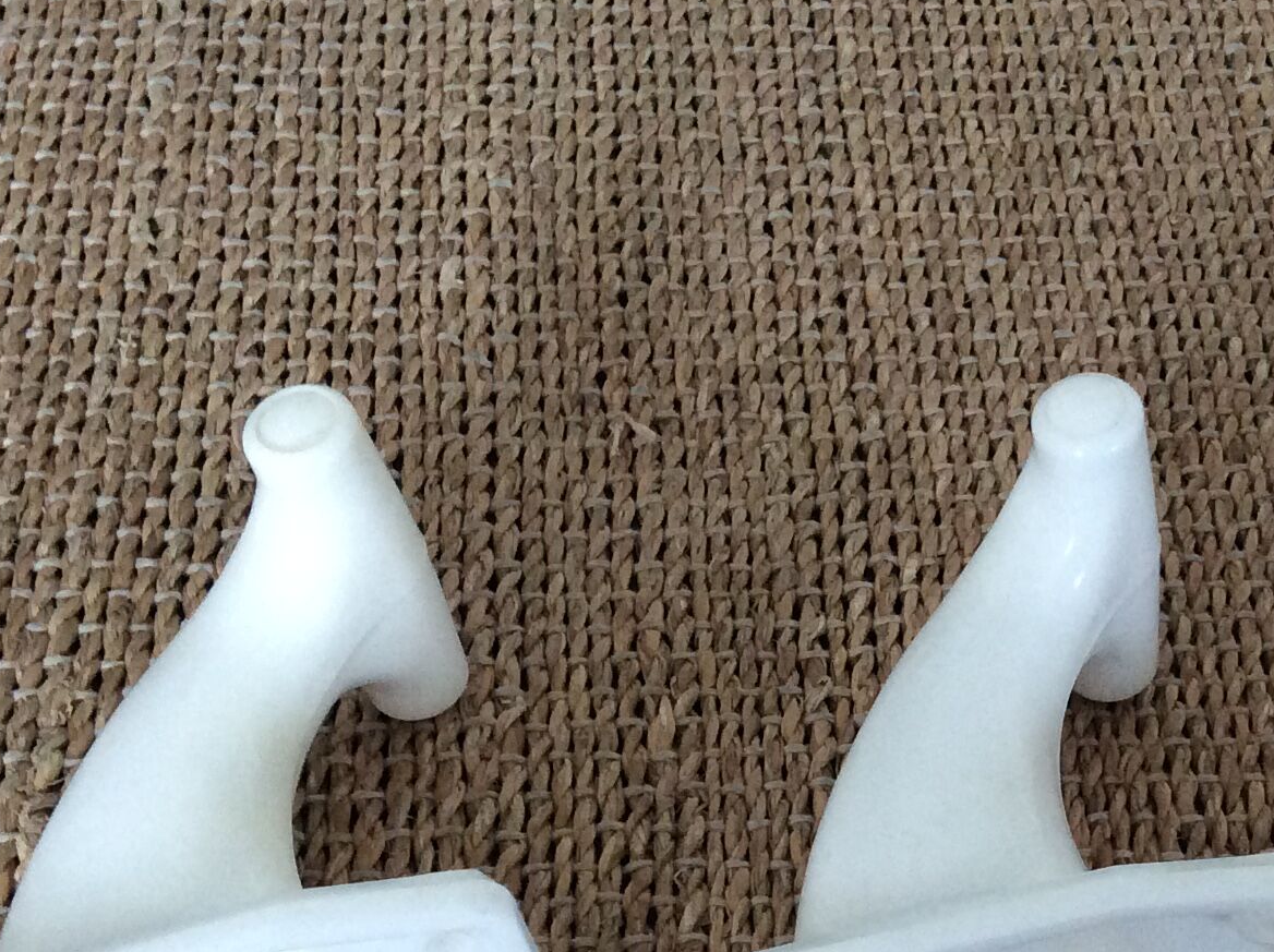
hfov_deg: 27.2
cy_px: 841
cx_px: 908
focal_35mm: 71
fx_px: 2610
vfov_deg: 20.3
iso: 160
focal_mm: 3.3
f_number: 2.4
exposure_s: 1/25
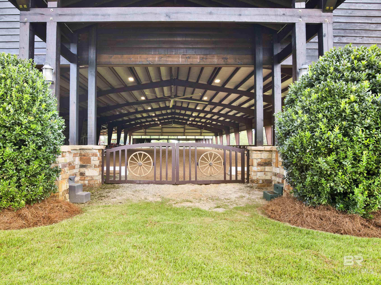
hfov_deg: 71.4
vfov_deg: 56.8
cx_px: 173
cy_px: 141
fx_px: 264
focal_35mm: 24
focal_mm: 22
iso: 200
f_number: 11
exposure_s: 1/15
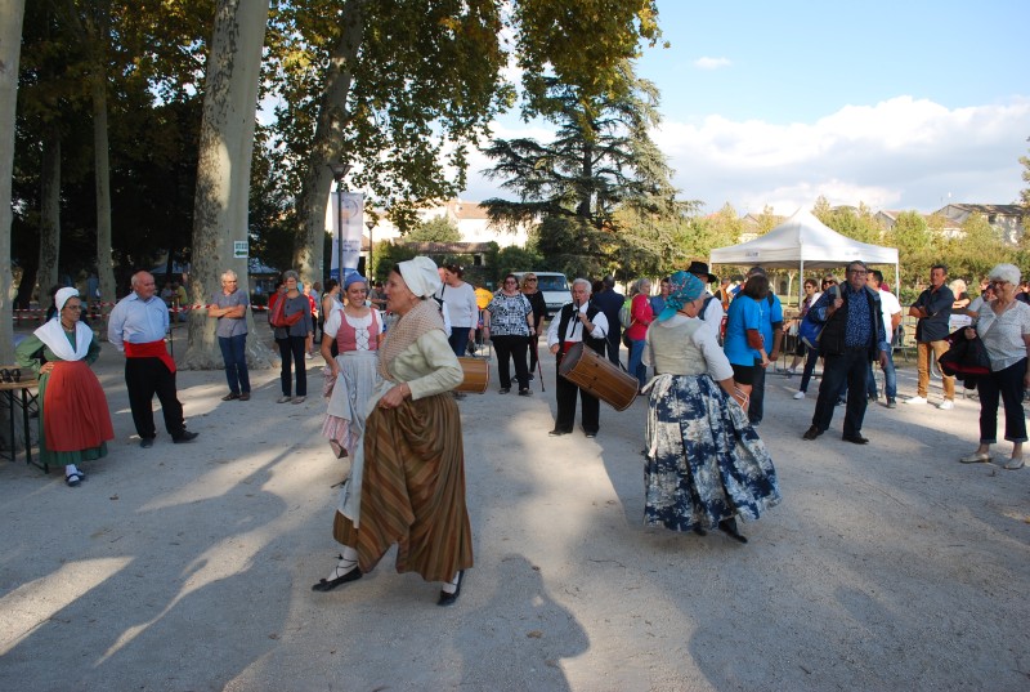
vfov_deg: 43.8
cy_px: 346
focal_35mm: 30
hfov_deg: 61.8
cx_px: 515
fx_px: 860
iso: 100
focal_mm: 20
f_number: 6.3
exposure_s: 1/160
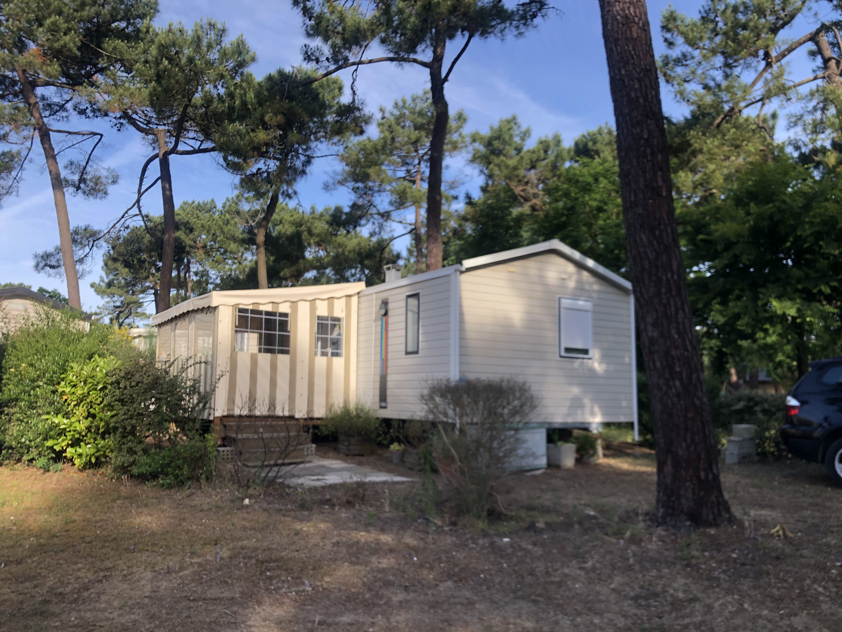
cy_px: 316
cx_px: 421
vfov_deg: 49.7
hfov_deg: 63.4
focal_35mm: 28
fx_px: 681
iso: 20
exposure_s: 1/600
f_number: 1.8
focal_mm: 4
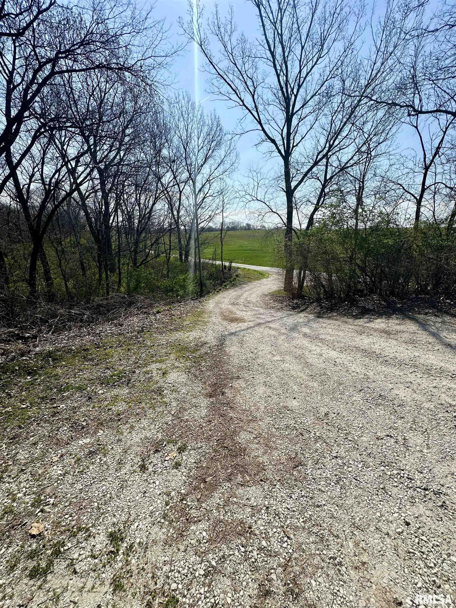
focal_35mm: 14
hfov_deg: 85.7
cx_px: 228
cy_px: 304
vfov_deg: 102.1
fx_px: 246
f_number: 2.2
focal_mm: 2.22
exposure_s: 1/3040
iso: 50
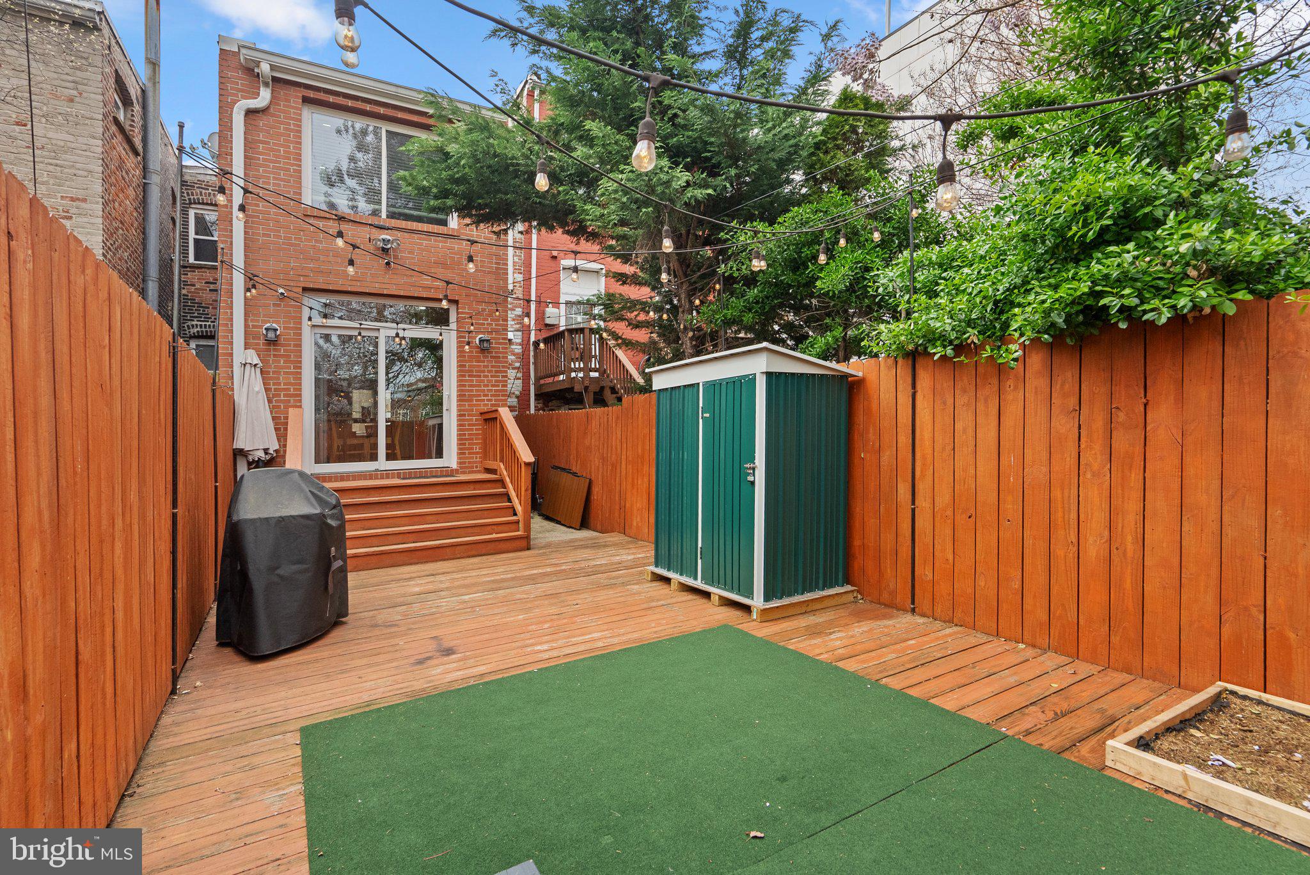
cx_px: 655
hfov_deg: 96.7
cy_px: 438
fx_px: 582
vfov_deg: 73.8
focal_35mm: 16
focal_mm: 16
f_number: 8
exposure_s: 1/400
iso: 320
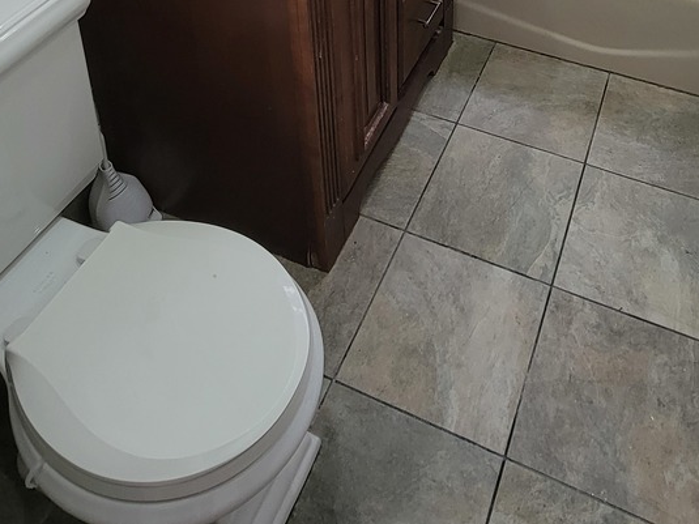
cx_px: 439
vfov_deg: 31.2
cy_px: -162
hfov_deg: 52.1
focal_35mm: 35
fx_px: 707
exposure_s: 1/60
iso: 125
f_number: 2.2
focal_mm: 2.2
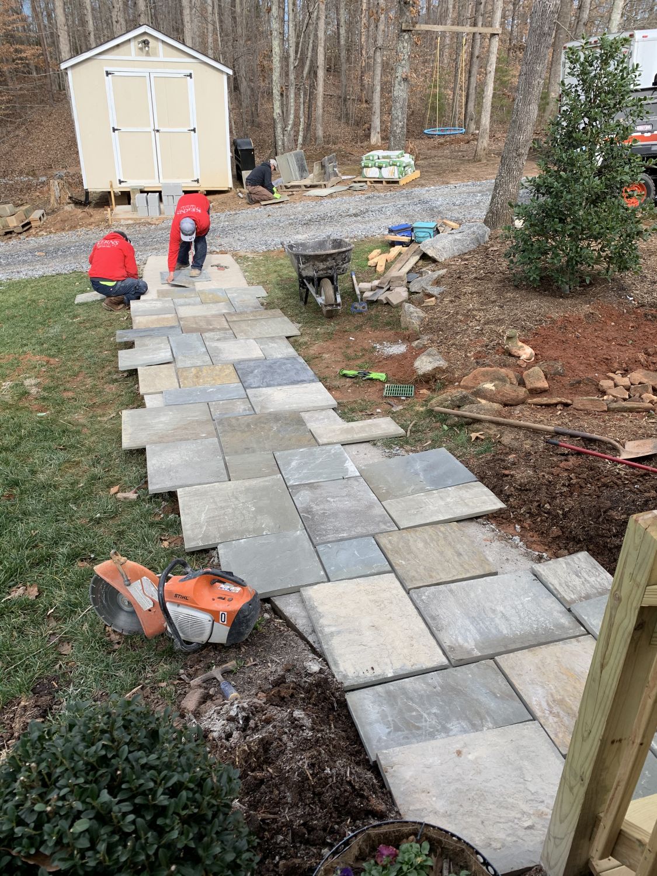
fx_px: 658
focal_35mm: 26
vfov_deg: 67.3
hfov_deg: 53.1
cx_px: 328
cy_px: 438
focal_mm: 4.25
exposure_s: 1/759
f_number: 1.8
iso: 25
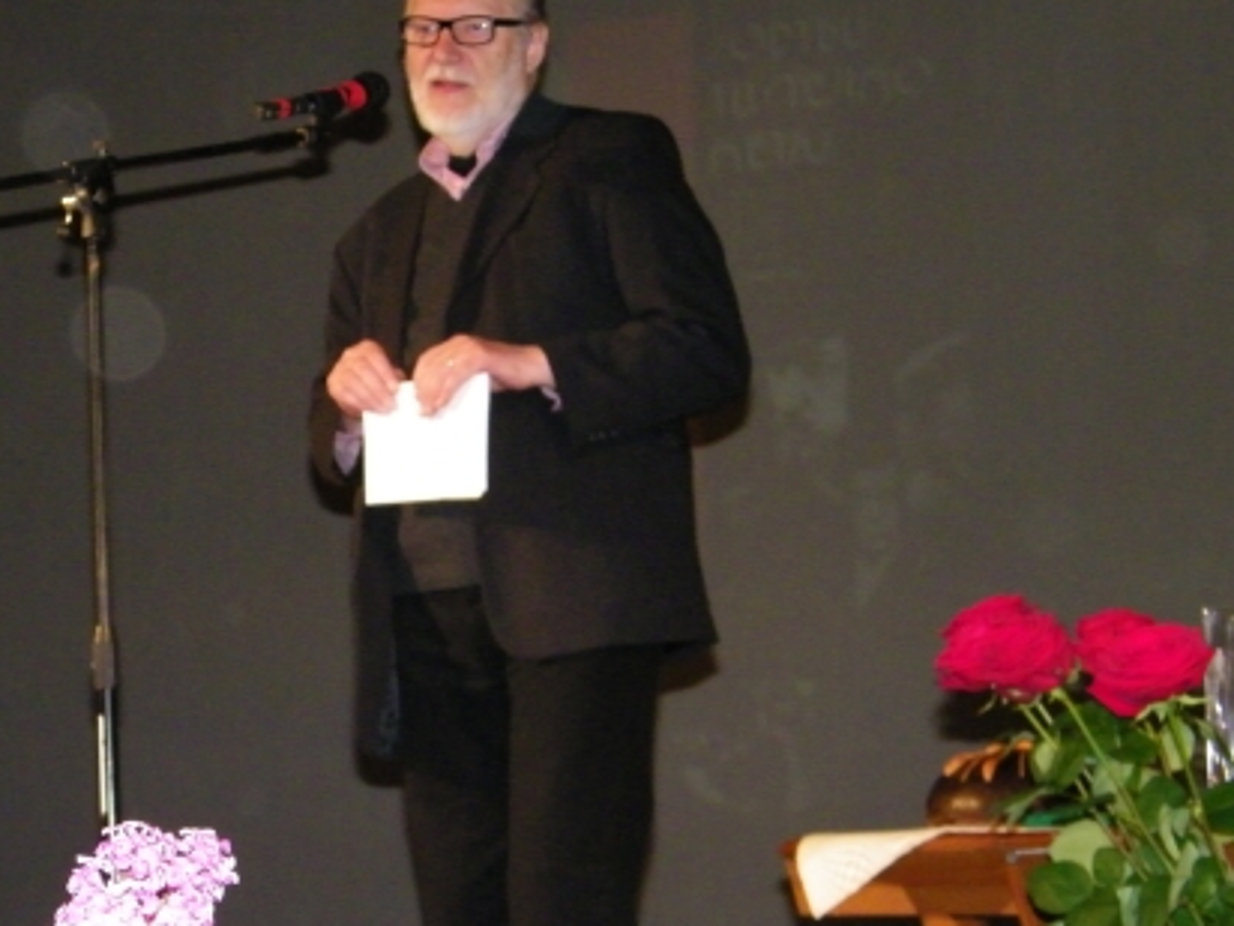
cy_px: 557
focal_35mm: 86
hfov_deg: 22.6
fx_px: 3066
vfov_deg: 17.2
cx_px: 344
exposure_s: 1/40
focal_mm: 10.6
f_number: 4.1
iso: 400
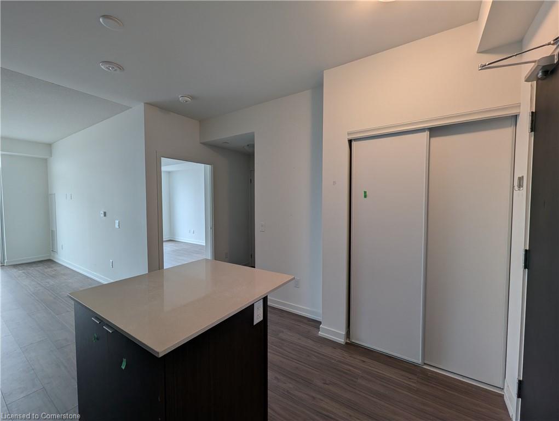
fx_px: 210
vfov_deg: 90.0
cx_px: 280
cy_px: 210
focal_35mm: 13
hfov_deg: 106.1
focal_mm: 1.95
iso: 48
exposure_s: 1/60
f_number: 2.2
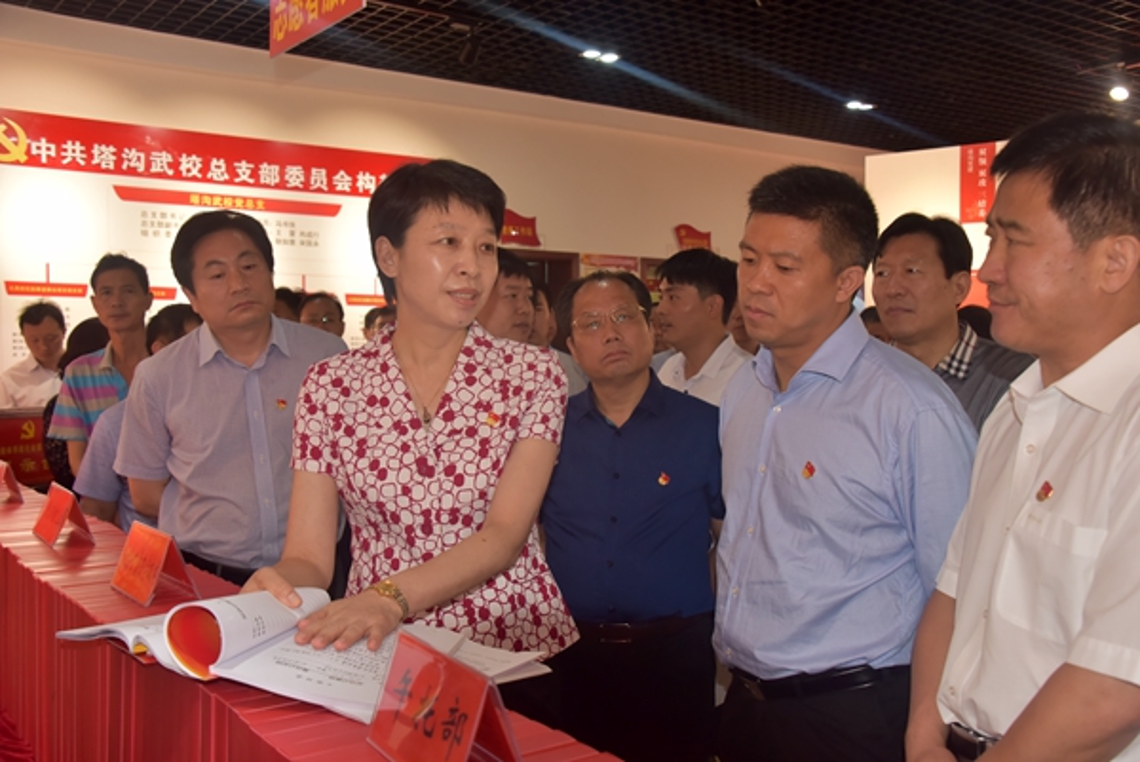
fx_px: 1141
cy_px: 381
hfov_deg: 53.1
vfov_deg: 36.9
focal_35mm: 36
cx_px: 570
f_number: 7.1
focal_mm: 36
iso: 1000
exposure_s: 1/100
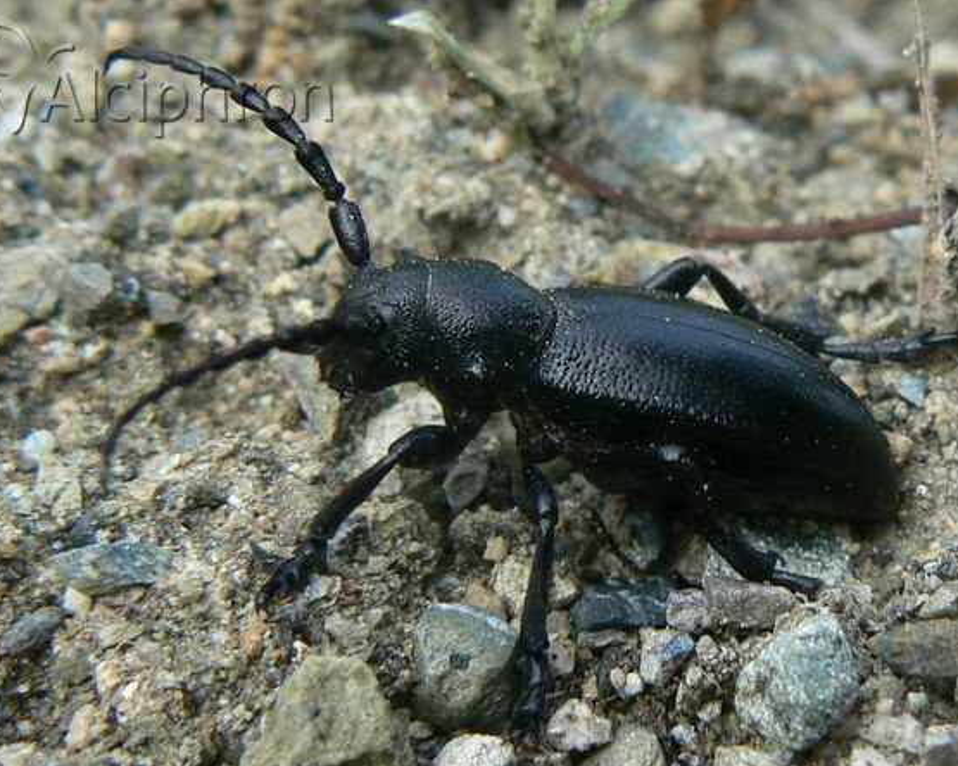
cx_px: 480
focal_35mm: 38
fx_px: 1077
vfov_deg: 39.2
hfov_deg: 47.9
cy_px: 386
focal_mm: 6
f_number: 4
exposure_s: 1/100
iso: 80
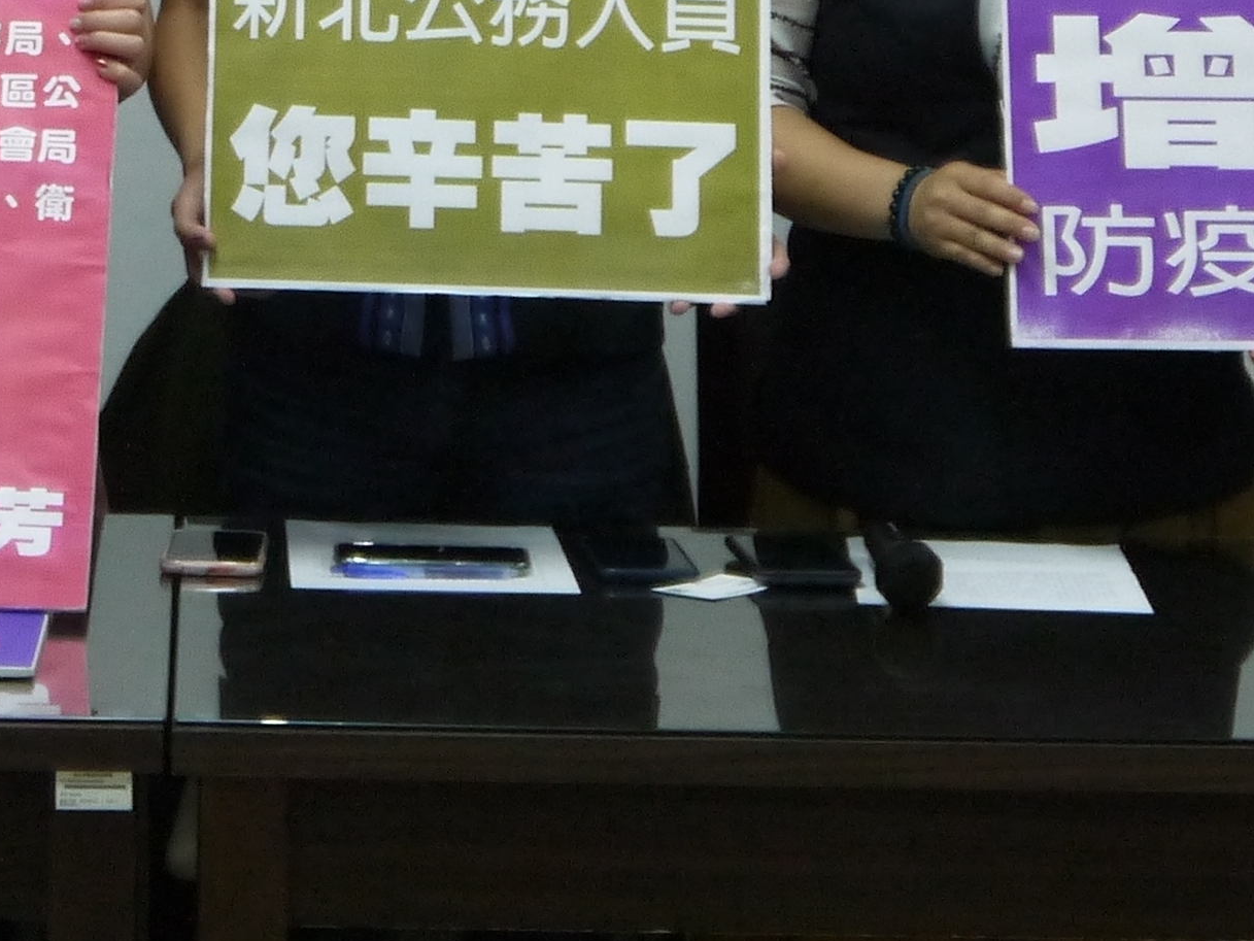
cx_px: 68
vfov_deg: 10.4
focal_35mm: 138
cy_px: -393
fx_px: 5000
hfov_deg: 14.1
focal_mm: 21
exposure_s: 1/125
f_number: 4.3
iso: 1000
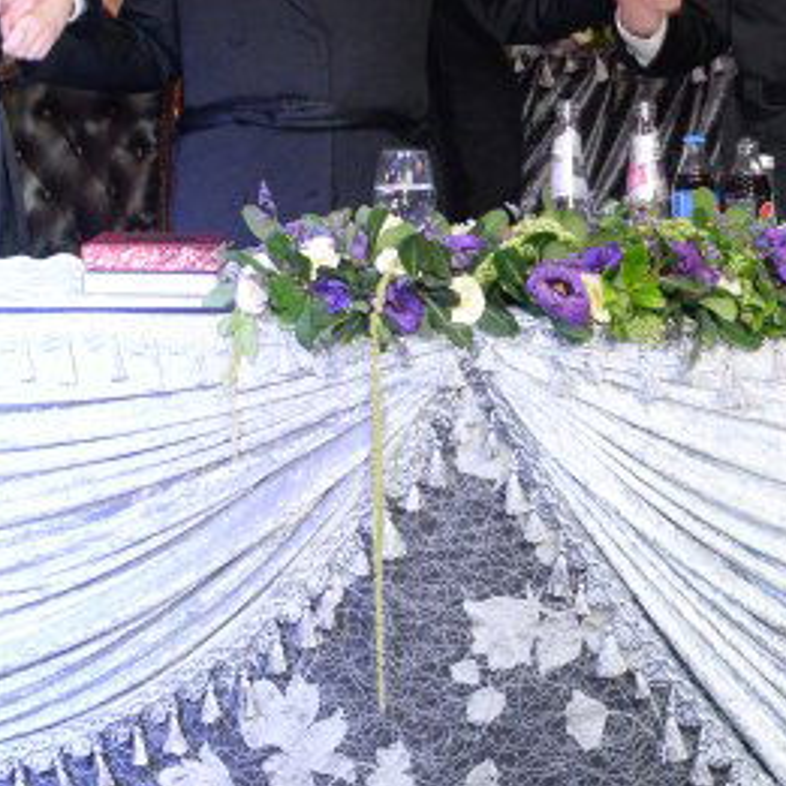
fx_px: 2055
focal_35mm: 80
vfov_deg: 20.0
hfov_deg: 20.7
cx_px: -57
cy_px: -206
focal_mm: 24
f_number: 5.6
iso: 3200
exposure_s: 1/80
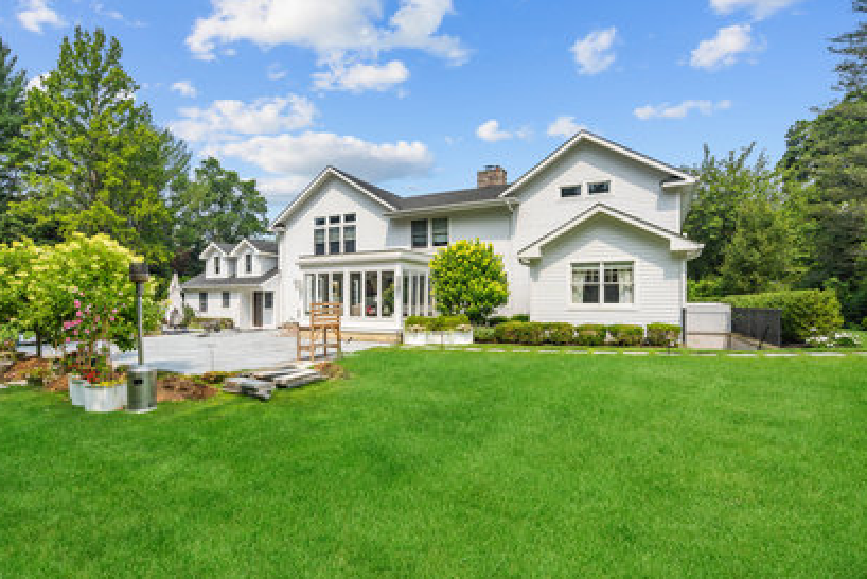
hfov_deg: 93.2
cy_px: 288
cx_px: 414
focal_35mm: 17
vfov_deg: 70.5
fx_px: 410
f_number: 6.3
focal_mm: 16
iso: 100
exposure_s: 1/400
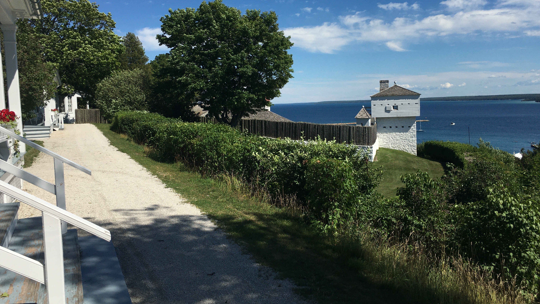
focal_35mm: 32
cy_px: 130
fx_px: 458
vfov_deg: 36.6
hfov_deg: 61.0
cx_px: 267
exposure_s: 1/3497
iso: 25
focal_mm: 4.15
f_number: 2.2
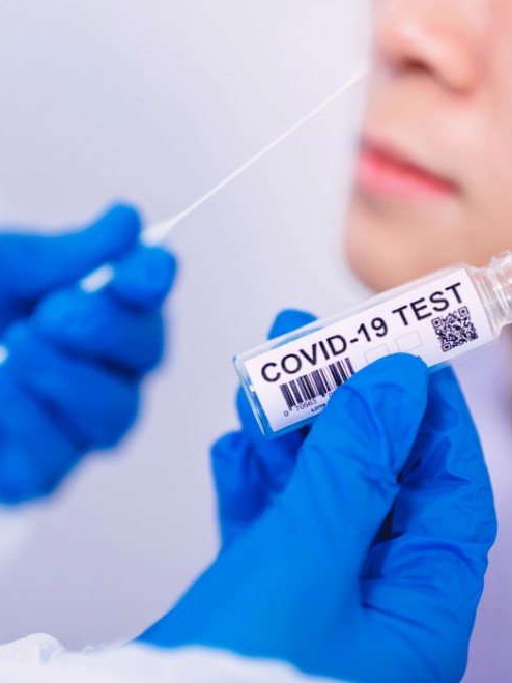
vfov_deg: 26.7
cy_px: 340
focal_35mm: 73
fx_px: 1440
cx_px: 223
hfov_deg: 20.1
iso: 500
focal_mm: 50
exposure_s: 1/60
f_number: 1.4
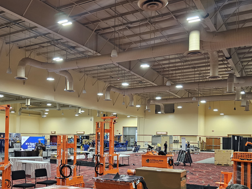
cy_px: 135
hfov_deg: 50.0
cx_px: 107
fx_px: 269
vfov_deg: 38.0
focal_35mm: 37
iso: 400
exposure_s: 1/120
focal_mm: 6.3
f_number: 1.7
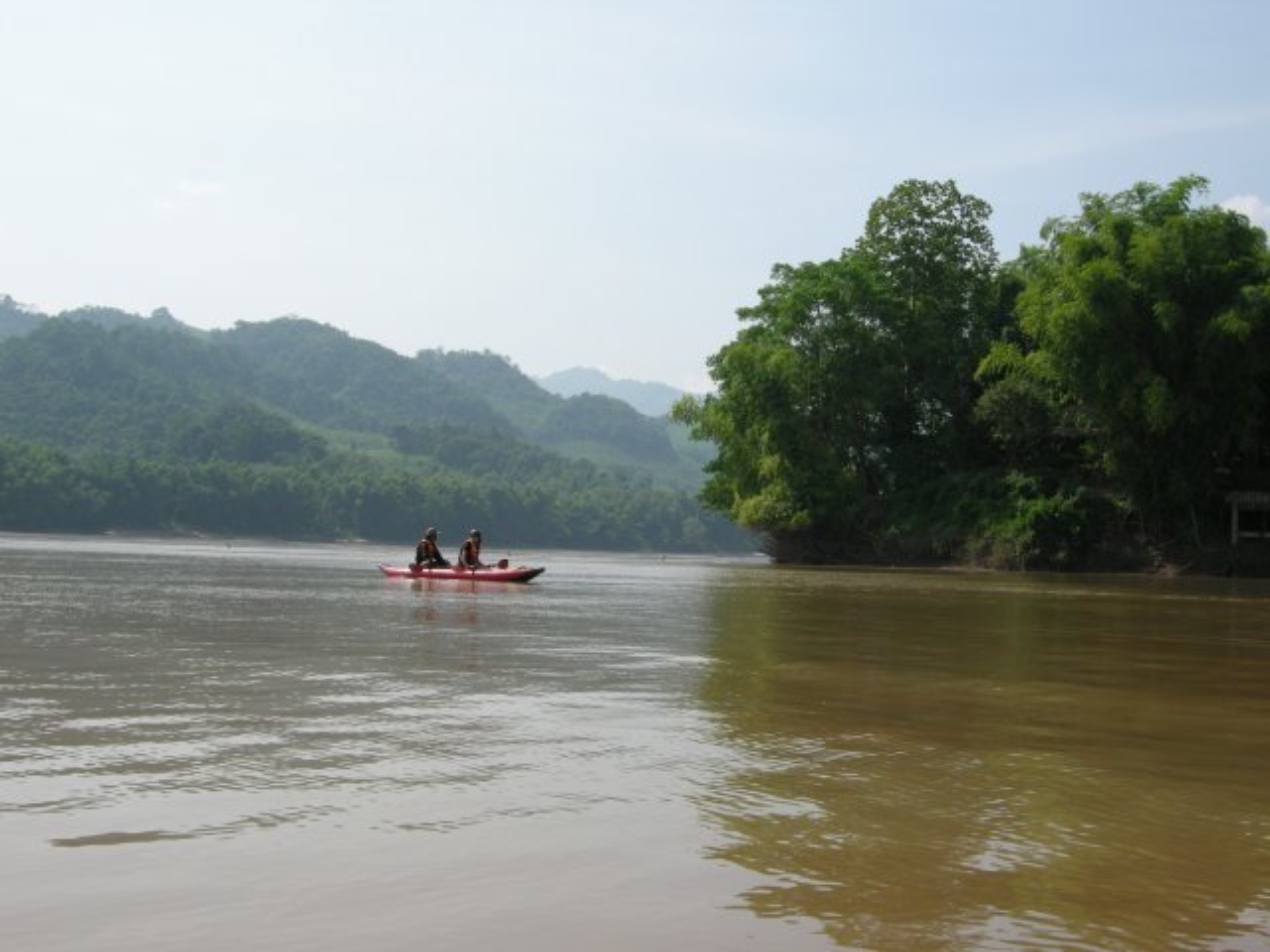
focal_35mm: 48
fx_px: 1761
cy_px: 476
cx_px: 635
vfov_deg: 30.3
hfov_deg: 39.7
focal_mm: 10.1
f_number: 6.1
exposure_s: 1/321
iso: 64
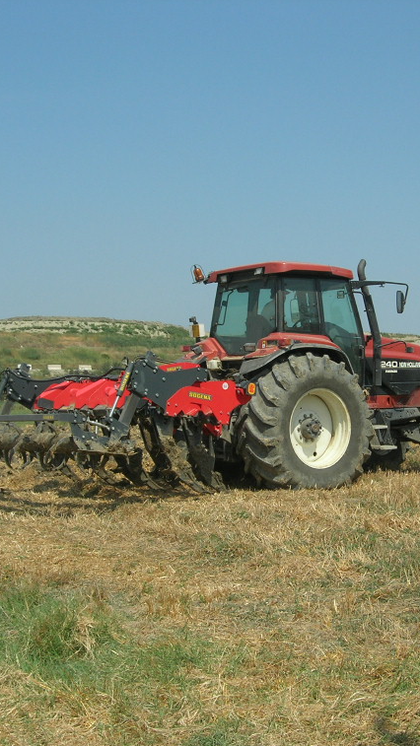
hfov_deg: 21.3
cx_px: 295
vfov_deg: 37.2
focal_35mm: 56
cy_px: 374
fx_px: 1108
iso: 64
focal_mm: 7.8
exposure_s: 1/722
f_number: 4.8
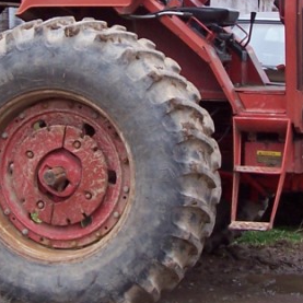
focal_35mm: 111
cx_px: 118
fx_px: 1099
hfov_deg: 15.7
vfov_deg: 15.5
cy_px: 38
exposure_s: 1/90
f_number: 2.7
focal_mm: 5.6
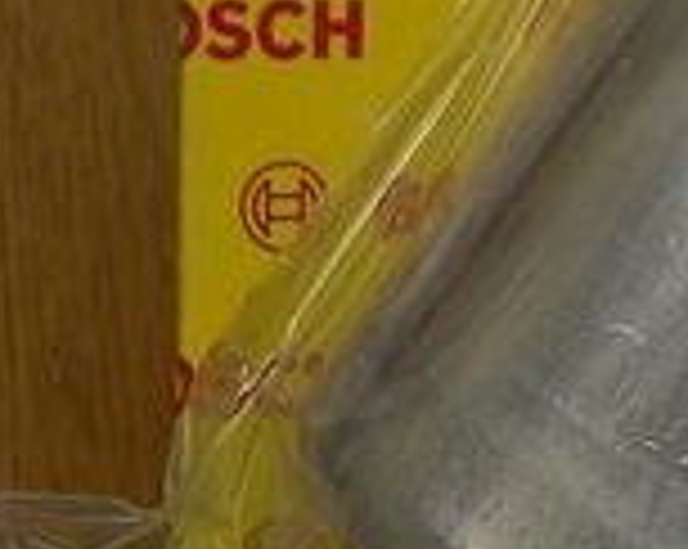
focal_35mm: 147
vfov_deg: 10.4
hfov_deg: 12.3
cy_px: -50
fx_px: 2989
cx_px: 1120
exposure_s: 1/60
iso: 150
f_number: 2.8
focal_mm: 6
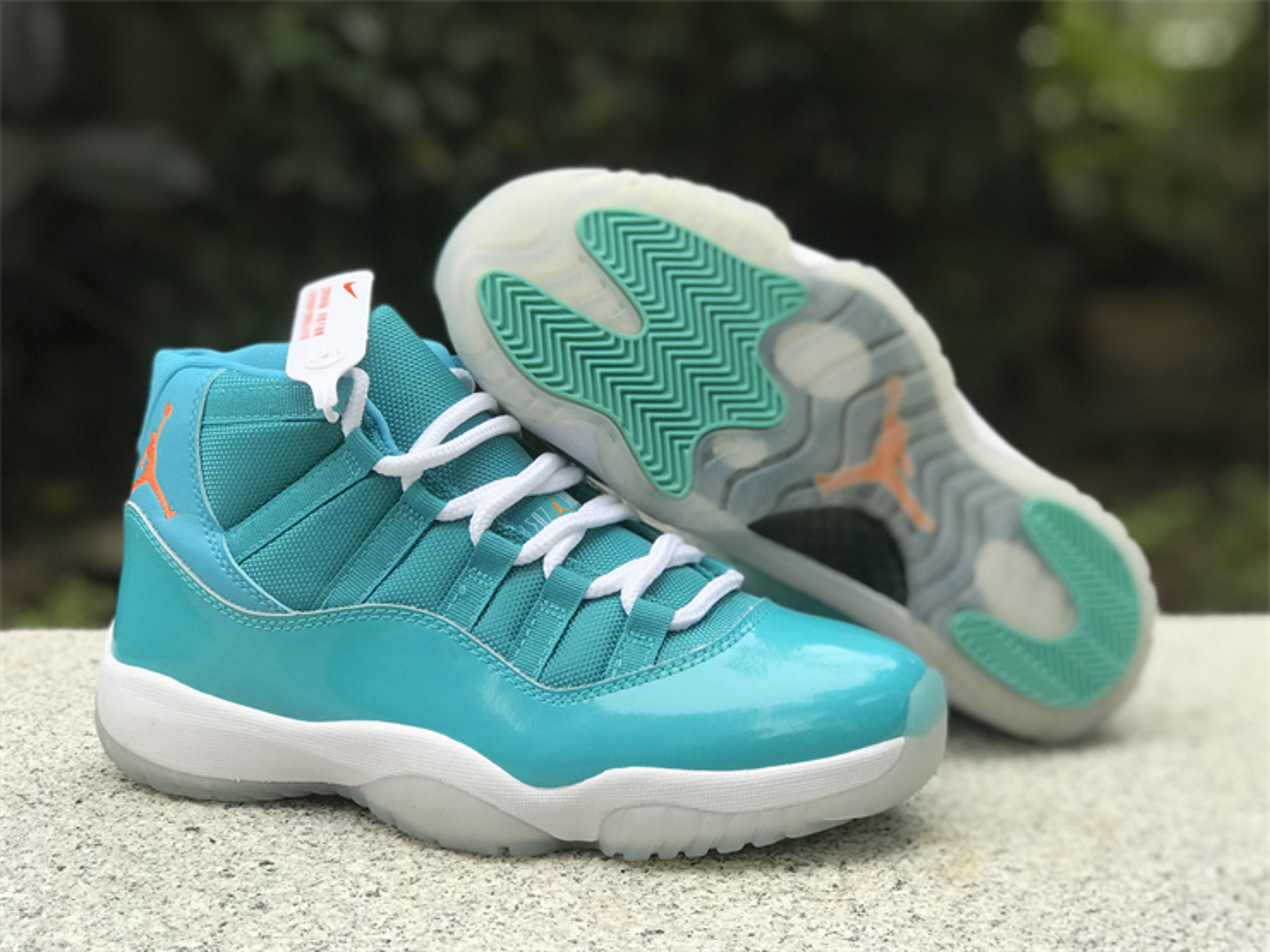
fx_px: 2091
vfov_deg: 25.7
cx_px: 635
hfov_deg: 33.8
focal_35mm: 57
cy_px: 476
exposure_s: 1/100
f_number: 2.8
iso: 32
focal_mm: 6.6
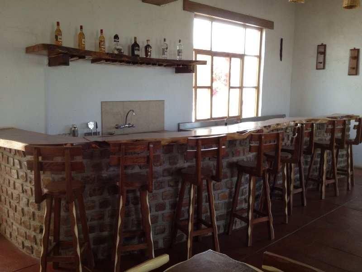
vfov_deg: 40.7
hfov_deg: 52.6
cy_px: 136
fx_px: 366
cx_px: 181
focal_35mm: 35
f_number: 2.4
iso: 100
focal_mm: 4.28
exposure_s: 1/120
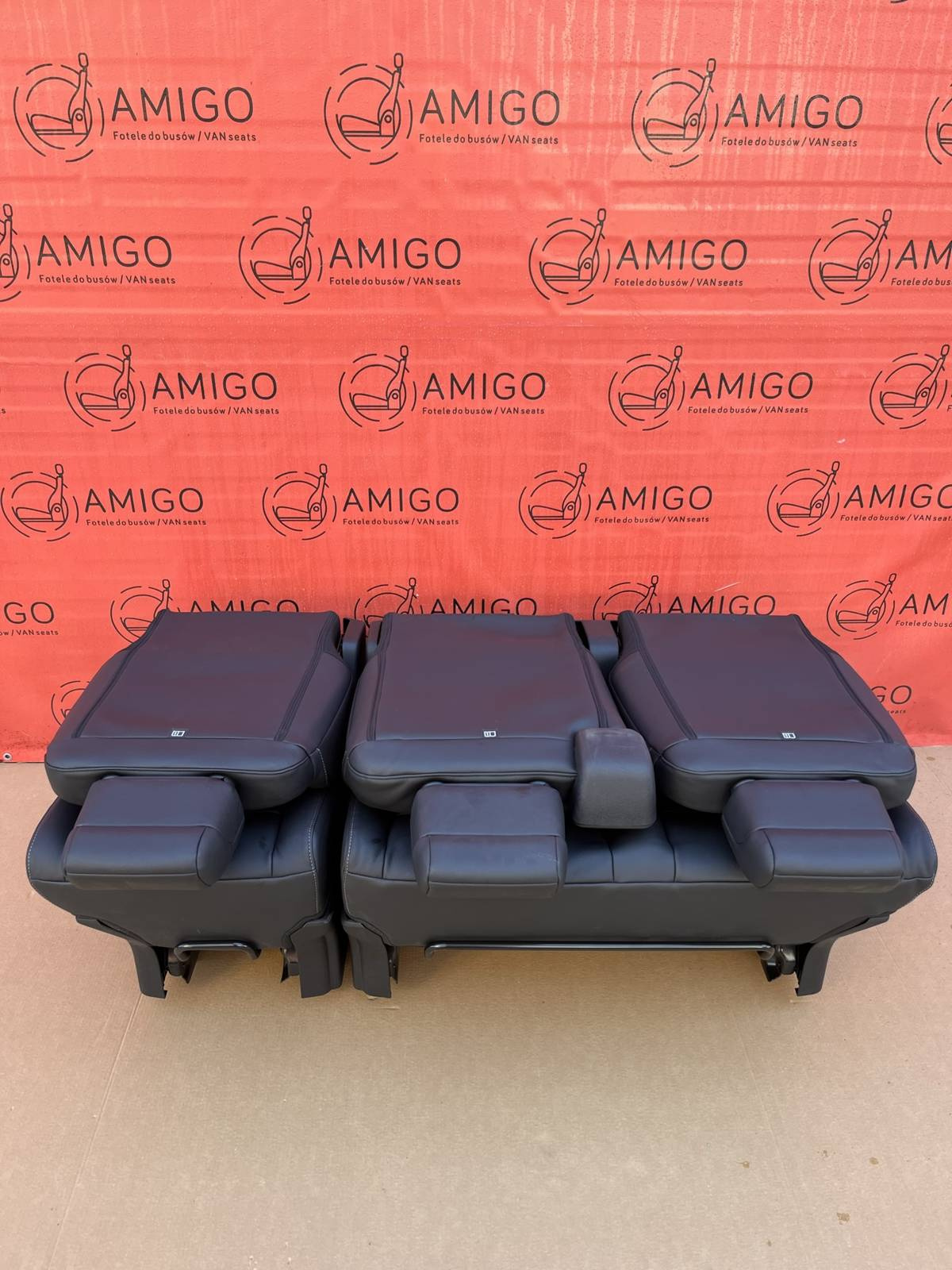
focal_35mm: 26
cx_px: 476
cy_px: 635
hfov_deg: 53.1
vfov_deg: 67.3
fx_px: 953
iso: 64
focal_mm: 5.1
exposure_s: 1/134
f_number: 1.6
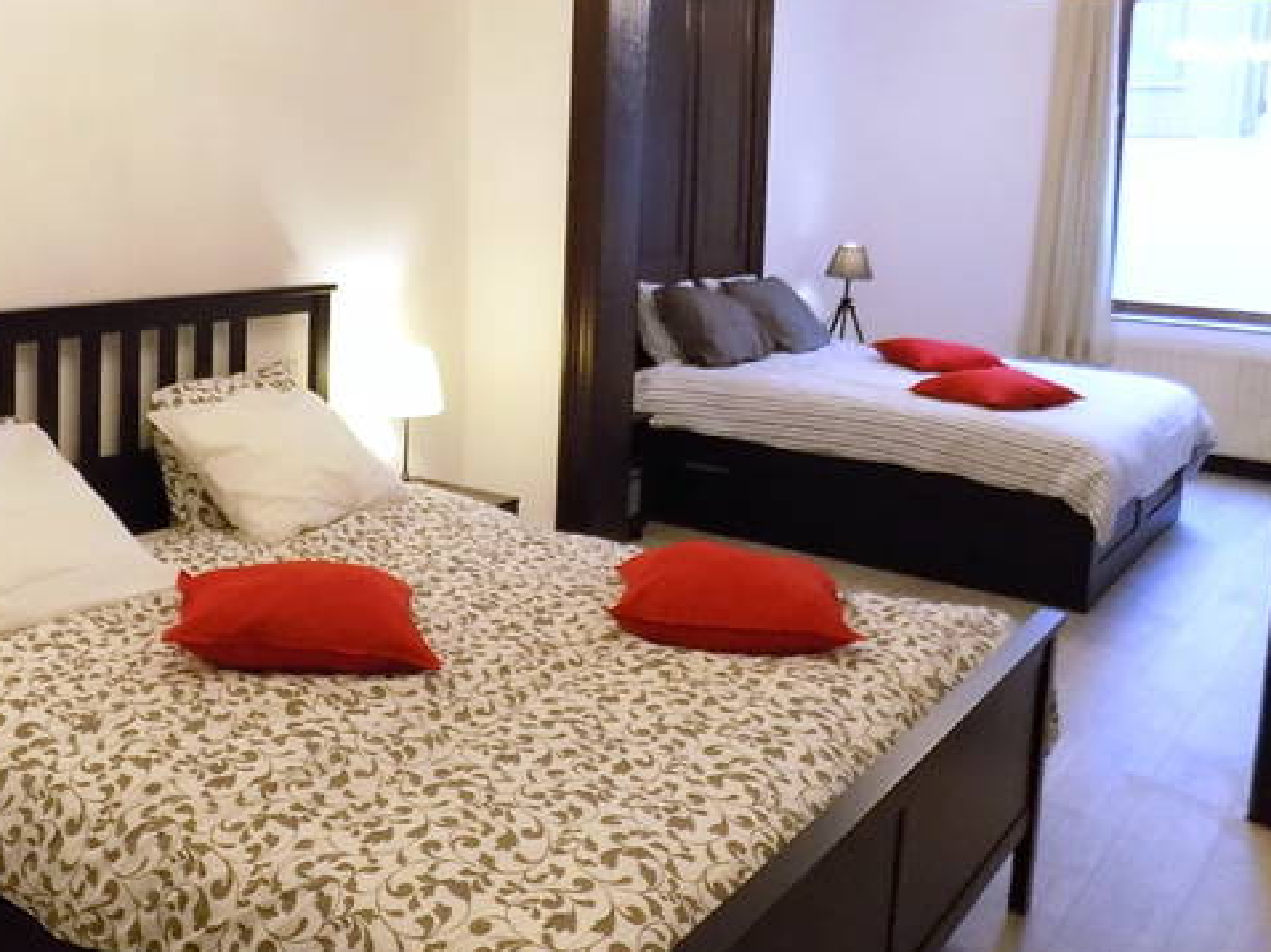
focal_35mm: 38
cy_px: 330
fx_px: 1395
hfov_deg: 48.1
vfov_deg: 37.3
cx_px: 417
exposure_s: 1/30
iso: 400
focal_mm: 4
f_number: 3.1
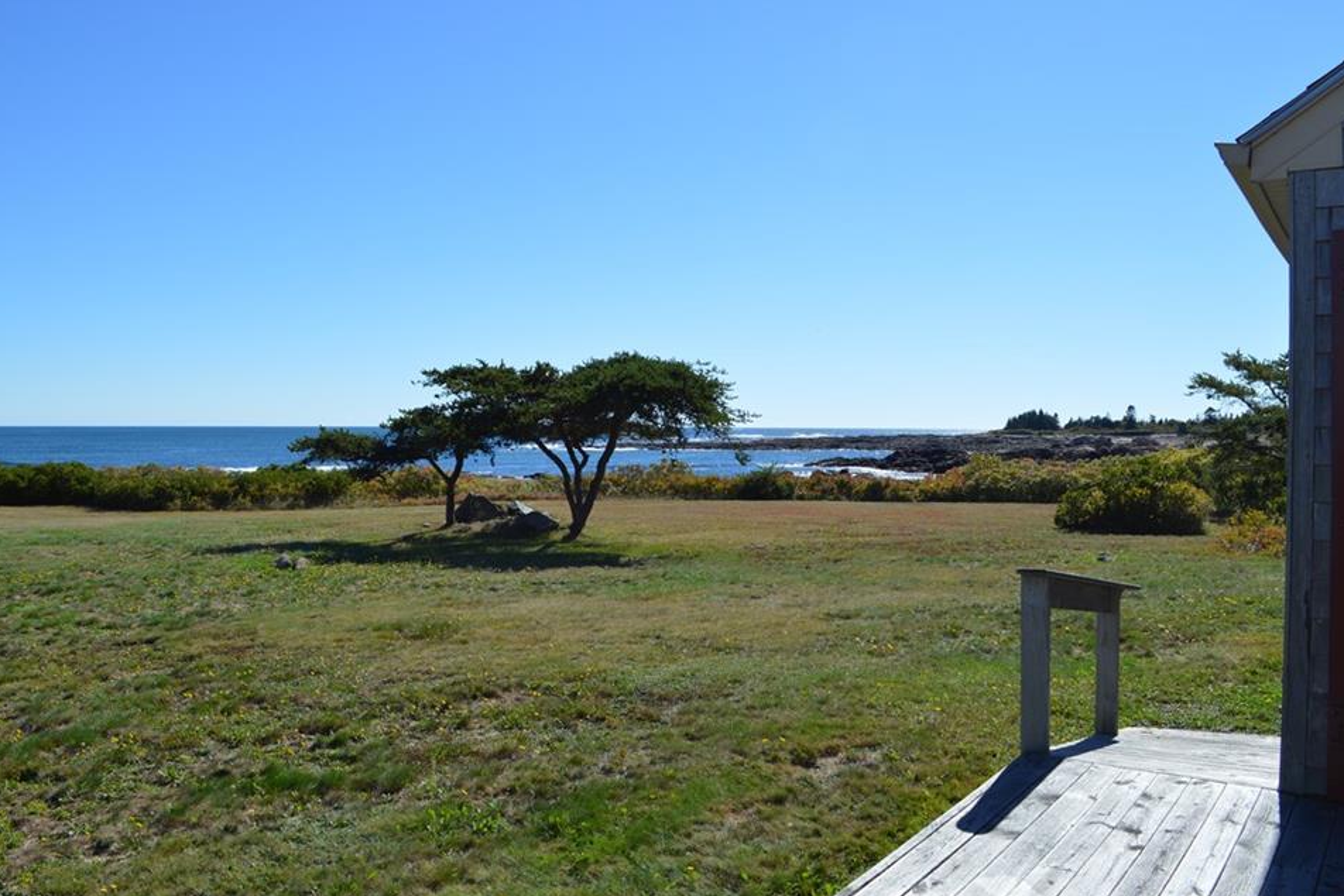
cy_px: 432
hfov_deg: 63.6
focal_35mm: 29
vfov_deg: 45.0
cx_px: 649
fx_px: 1083
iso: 100
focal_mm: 18
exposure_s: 1/250
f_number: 8
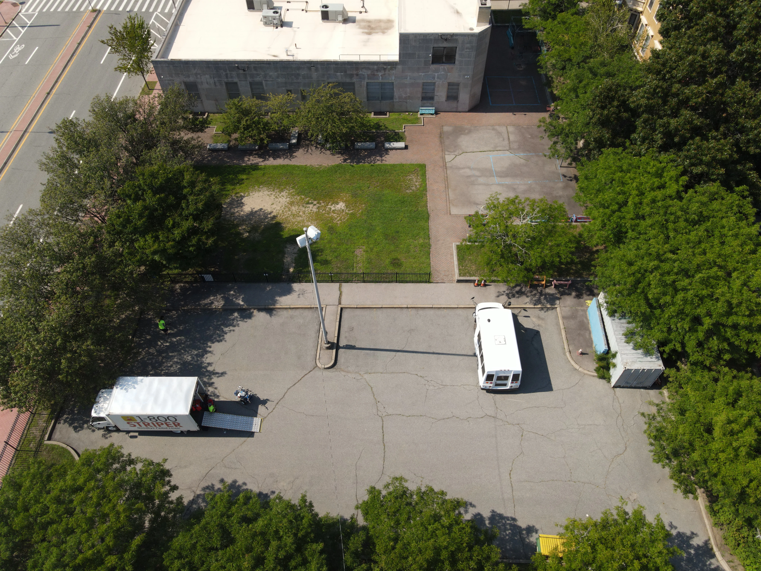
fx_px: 528
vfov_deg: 56.8
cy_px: 286
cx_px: 380
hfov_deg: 71.6
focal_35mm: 24
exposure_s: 1/640
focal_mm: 4.5
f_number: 2.8
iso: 100
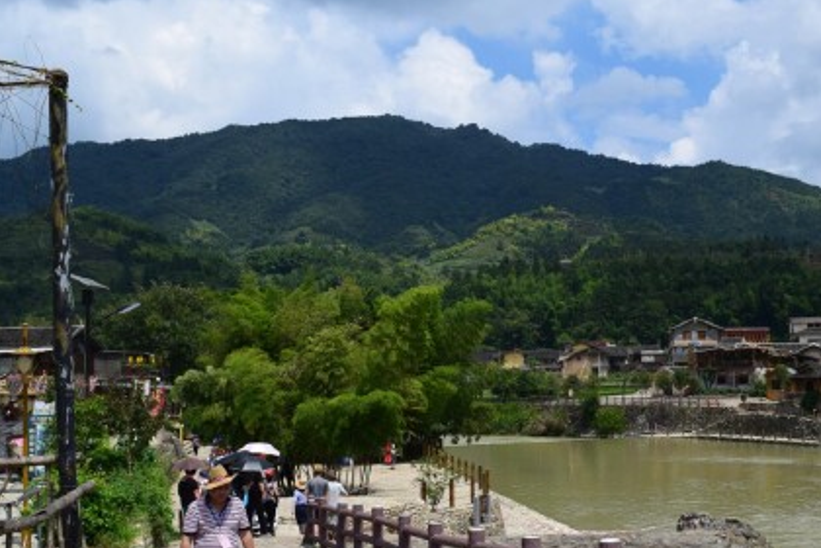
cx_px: 543
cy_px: 405
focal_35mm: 45
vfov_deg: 29.4
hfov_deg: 43.0
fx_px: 1026
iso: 200
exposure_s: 1/400
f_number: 11
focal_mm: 18
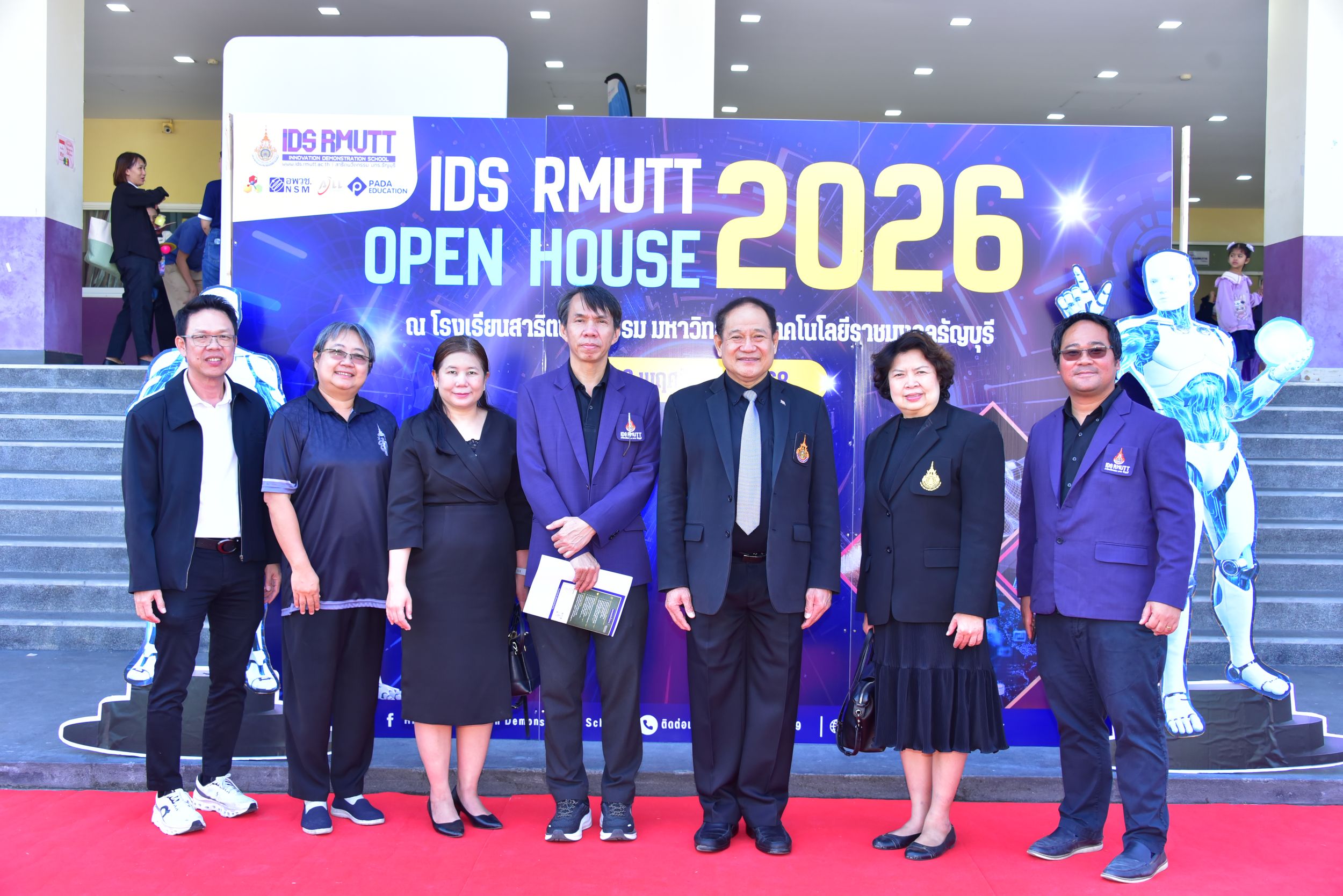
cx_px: 672
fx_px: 1418
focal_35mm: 38
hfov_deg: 50.7
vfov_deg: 35.1
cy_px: 448
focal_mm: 38
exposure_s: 1/200
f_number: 5.6
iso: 640
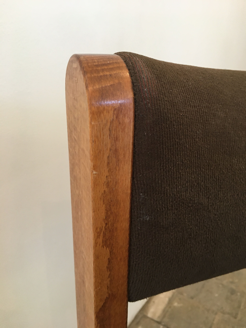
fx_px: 275
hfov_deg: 48.2
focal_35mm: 29
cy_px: 164
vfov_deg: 61.7
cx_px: 123
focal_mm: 4.15
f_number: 2.2
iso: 160
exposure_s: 1/33
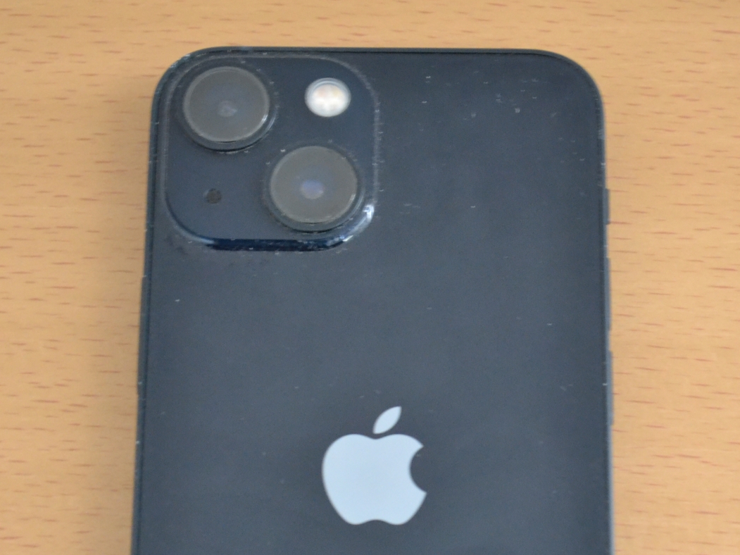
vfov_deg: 12.2
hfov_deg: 16.3
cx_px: 368
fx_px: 2581
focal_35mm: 121
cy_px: 476
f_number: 5.6
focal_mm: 55
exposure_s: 1/40
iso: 3200
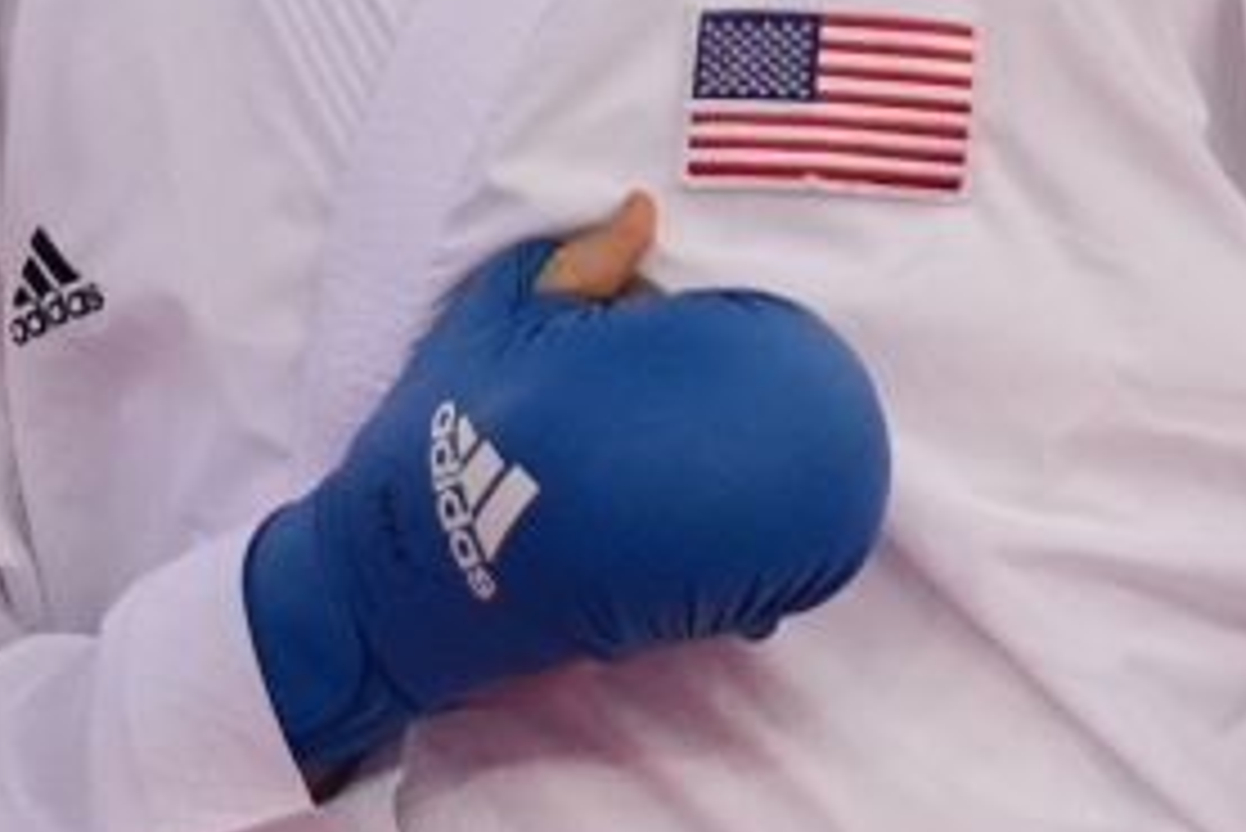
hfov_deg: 1.1
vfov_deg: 0.7
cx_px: 846
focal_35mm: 1951
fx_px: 67559
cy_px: 783
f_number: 2.8
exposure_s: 1/1000
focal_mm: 200
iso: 1600
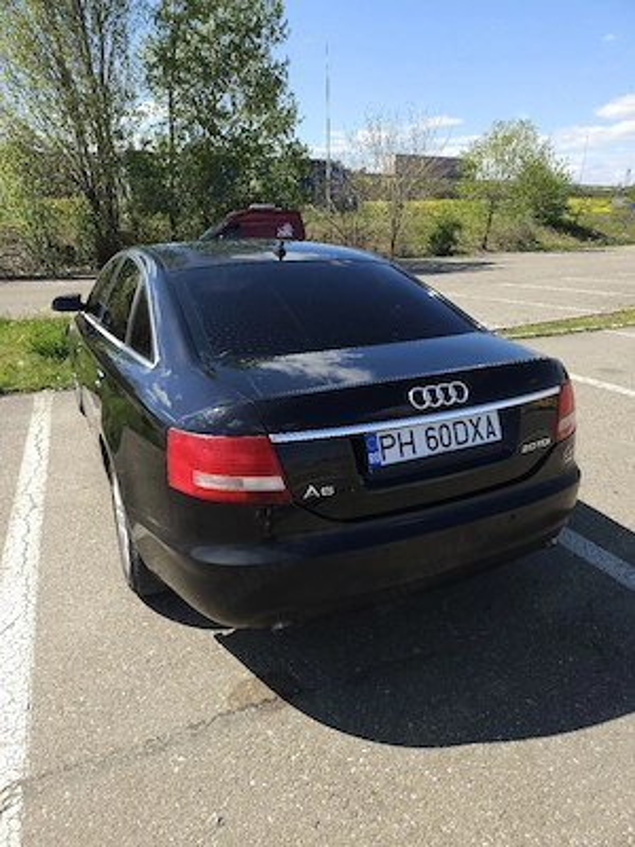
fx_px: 563
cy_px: 424
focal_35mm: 23
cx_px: 318
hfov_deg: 58.9
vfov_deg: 73.9
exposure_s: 1/1667
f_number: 1.8
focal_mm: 5.4
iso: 50
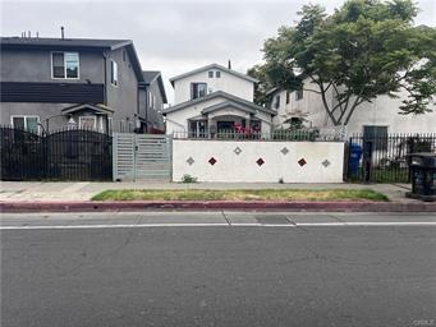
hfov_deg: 67.3
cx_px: 218
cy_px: 164
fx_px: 328
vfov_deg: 53.1
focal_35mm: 26
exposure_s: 1/635
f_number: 1.5
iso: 50
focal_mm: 5.7
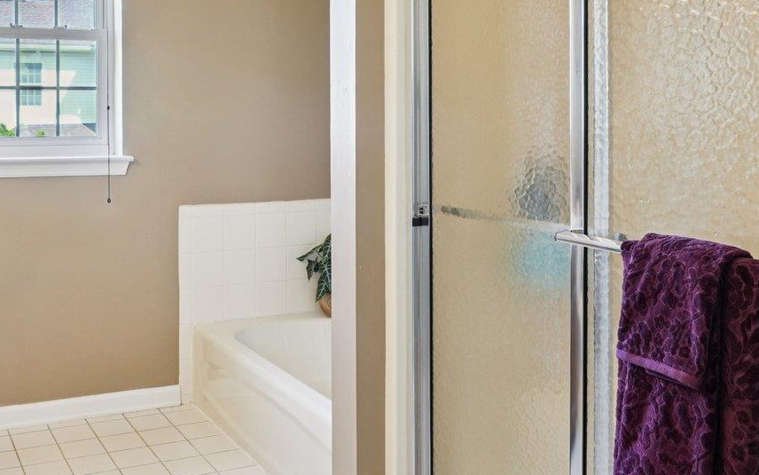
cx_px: 215
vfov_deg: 32.2
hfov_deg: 48.9
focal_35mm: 39
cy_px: 120
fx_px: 807
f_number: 9
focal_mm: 16
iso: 400
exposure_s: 1/6
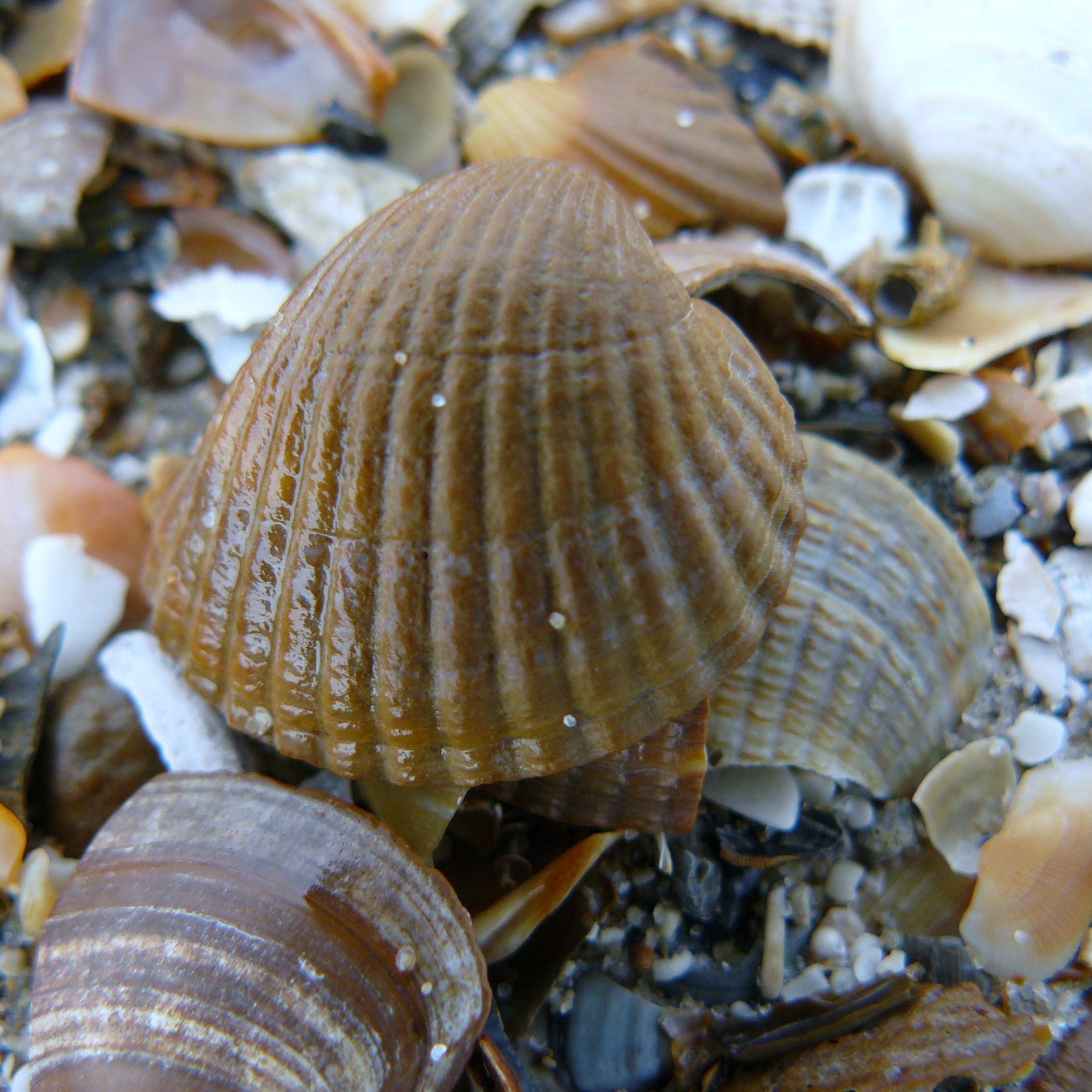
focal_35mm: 43
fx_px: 1535
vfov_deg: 39.2
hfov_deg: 39.1
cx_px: 458
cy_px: 546
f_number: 2.8
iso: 100
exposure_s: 1/80
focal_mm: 6
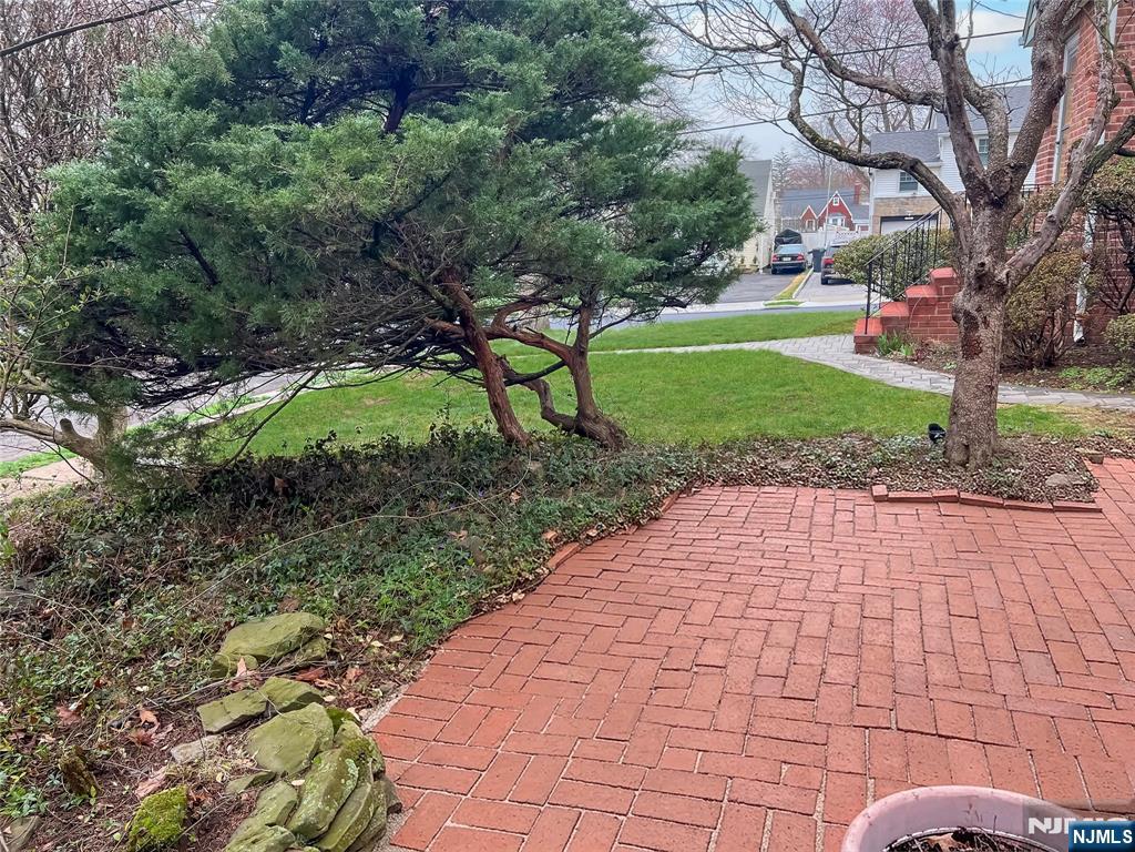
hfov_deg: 67.3
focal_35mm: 26
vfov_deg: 53.1
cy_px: 426
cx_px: 568
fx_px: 852
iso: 50
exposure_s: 1/443
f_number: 1.5
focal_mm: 5.7
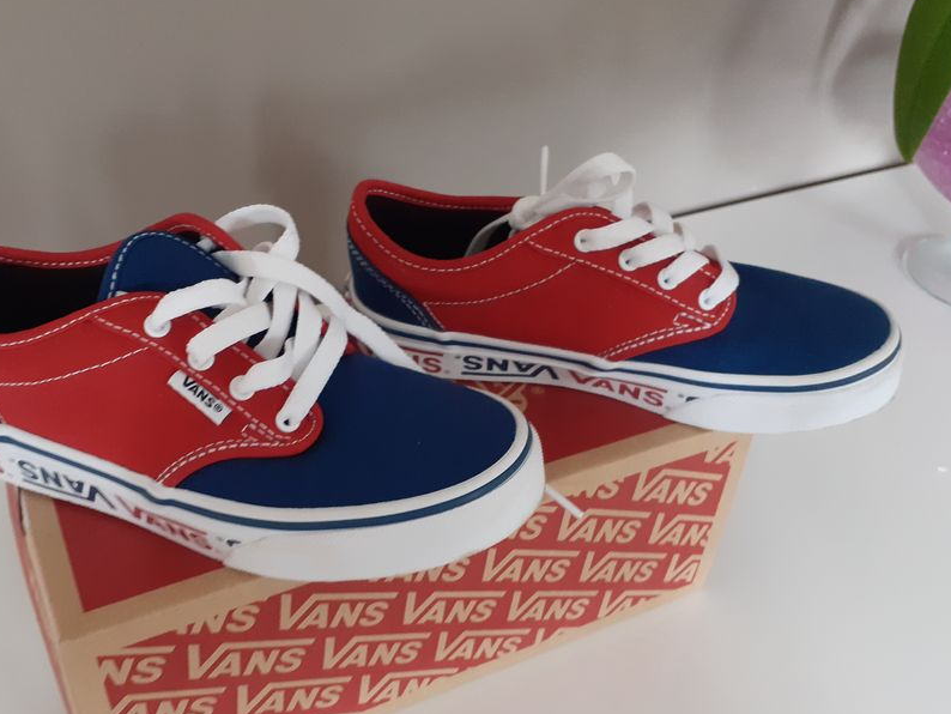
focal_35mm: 34
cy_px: 422
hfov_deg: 53.8
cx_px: 410
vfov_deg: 41.7
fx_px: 934
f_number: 1.9
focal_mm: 3.6
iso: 250
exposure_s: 1/50
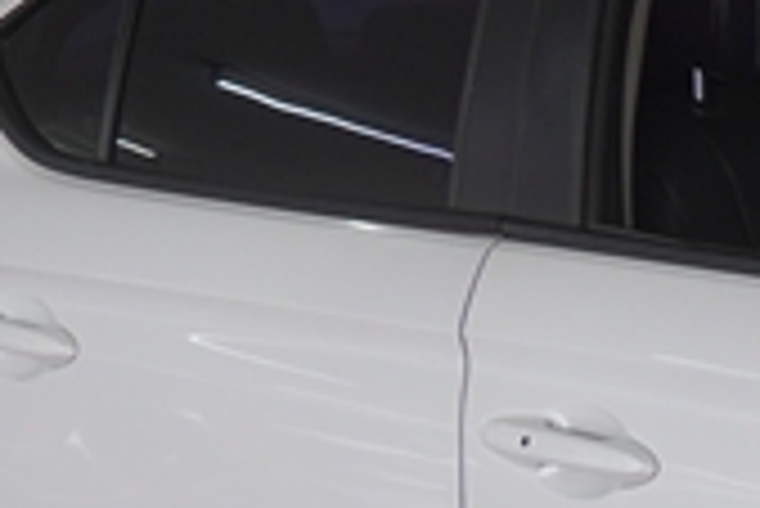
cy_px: 672
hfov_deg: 8.9
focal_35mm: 218
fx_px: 4606
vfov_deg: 6.3
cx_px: 1547
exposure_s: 1/60
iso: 200
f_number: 4
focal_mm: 24
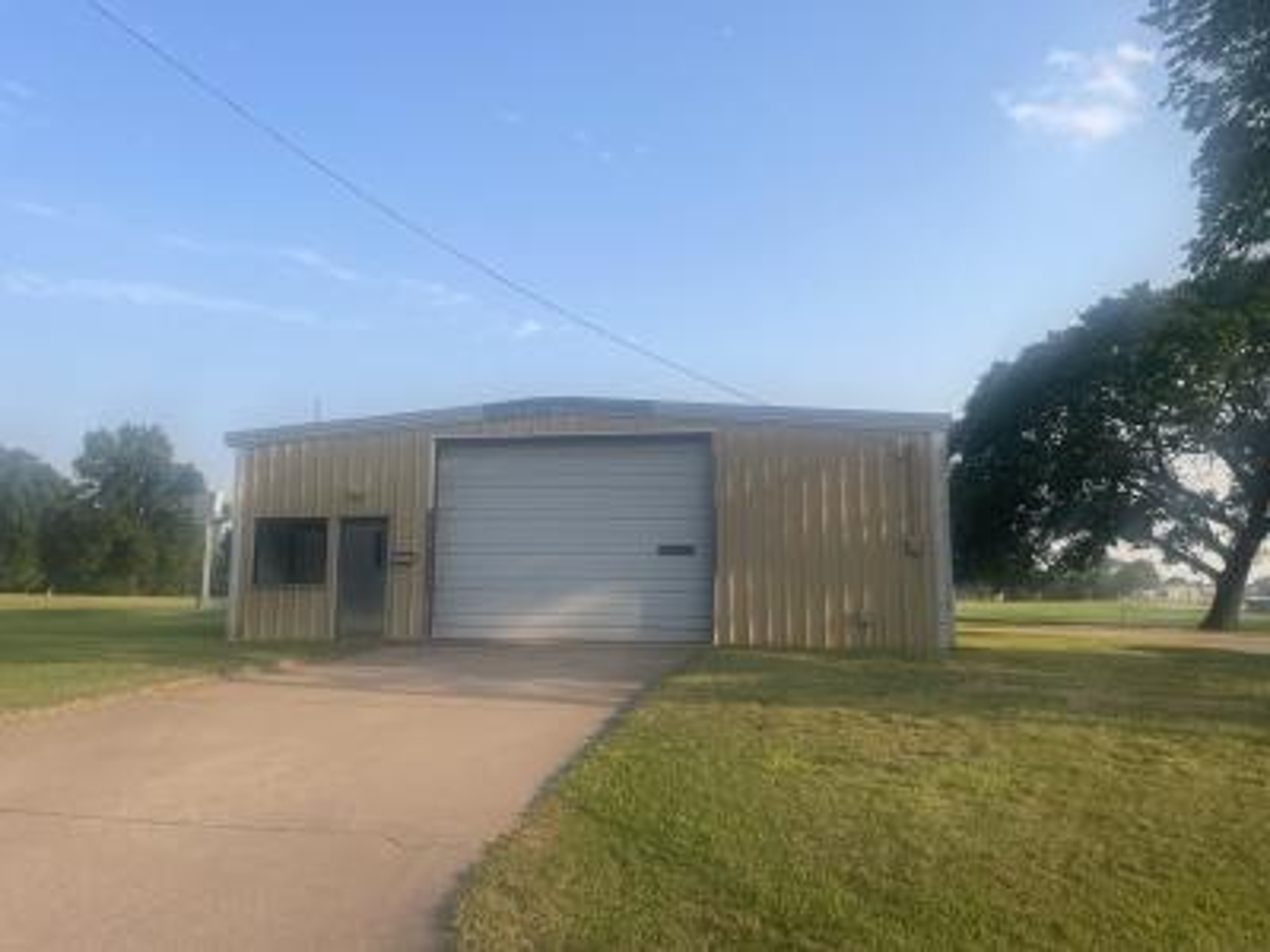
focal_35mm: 26
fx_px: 954
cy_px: 476
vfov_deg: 53.1
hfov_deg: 67.3
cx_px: 635
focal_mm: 4.2
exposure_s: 1/2451
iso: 50
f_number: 1.6
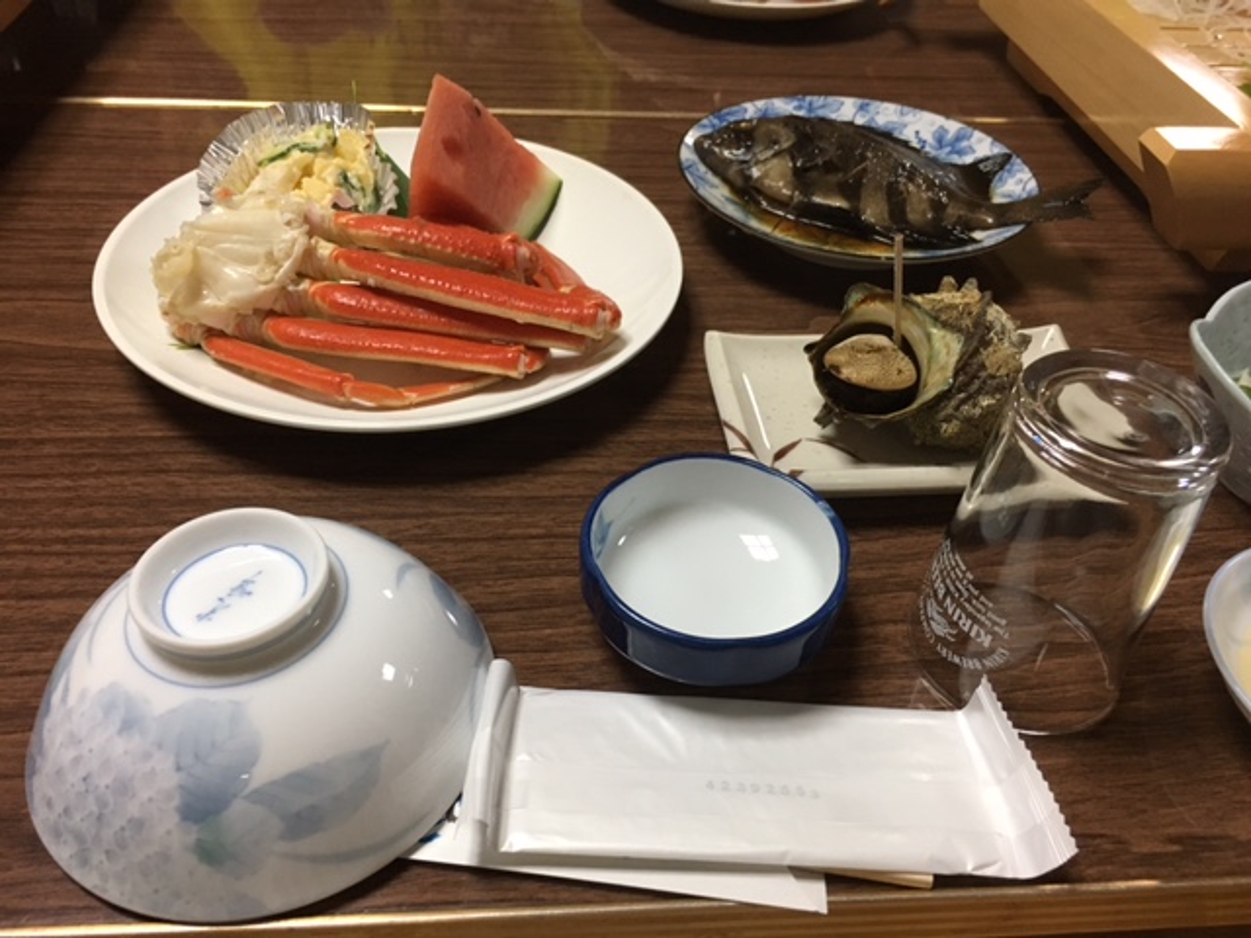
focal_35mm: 29
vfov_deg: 48.2
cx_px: 626
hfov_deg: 61.7
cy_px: 469
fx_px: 1048
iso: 160
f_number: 2.2
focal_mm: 4.15
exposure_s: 1/30
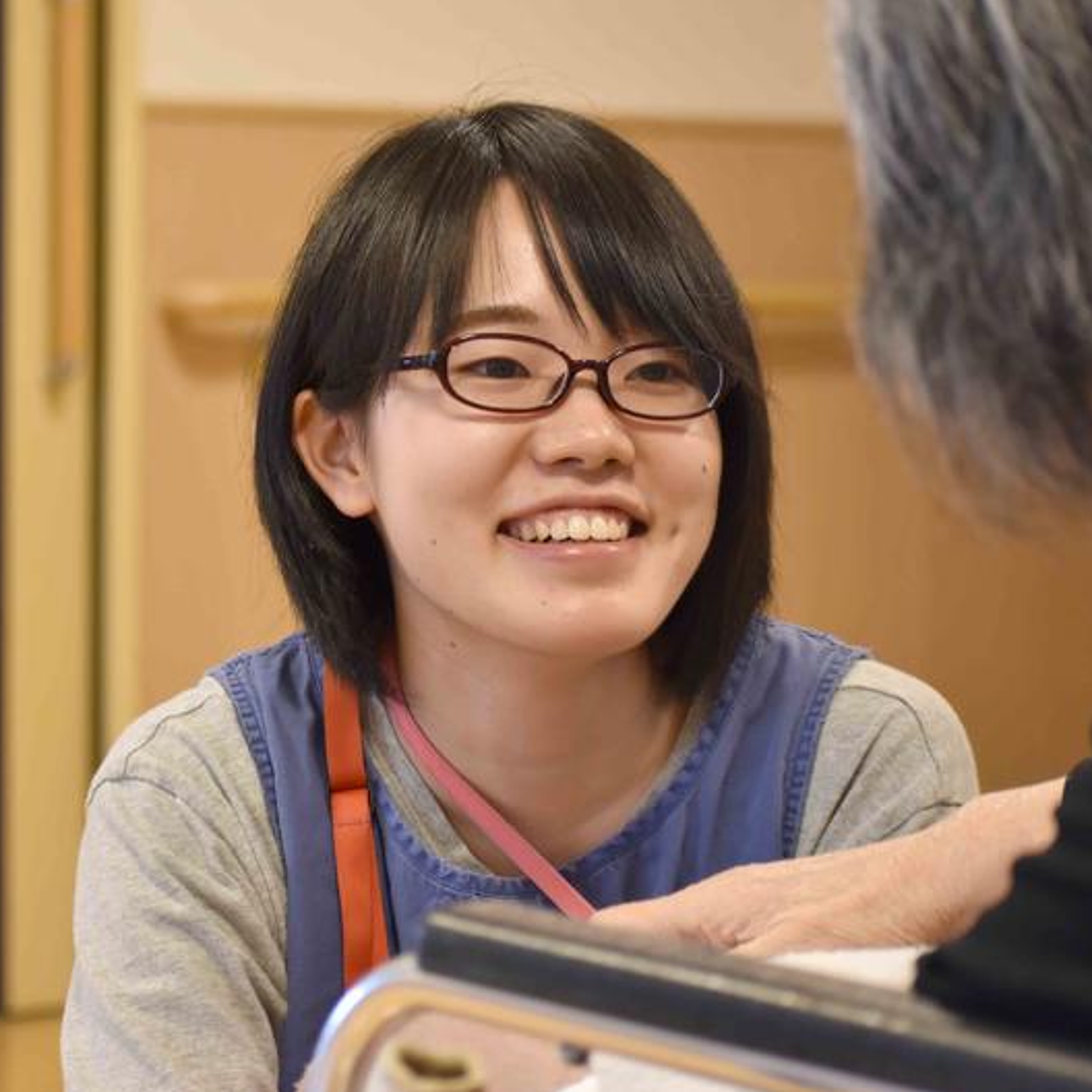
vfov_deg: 12.6
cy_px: 547
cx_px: 337
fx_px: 4961
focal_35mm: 139
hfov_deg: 12.5
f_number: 4.8
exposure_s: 1/60
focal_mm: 72
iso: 800
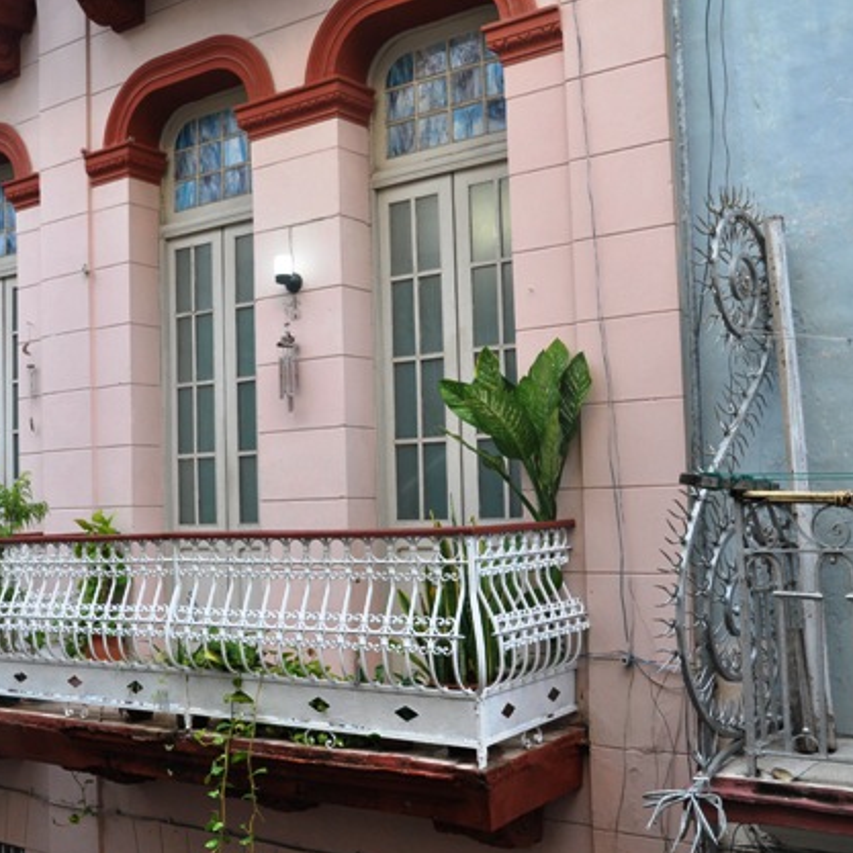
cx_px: 315
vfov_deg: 39.2
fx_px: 1199
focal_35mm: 43
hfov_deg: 38.9
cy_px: 433
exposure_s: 1/125
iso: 640
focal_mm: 22
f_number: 5.6
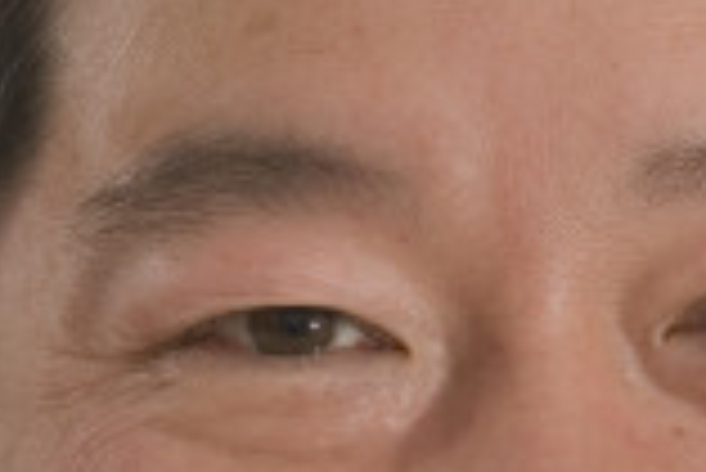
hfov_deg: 2.8
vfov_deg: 1.9
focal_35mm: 729
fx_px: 14309
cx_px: 596
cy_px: 890
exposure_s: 1/250
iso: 200
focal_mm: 112
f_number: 11
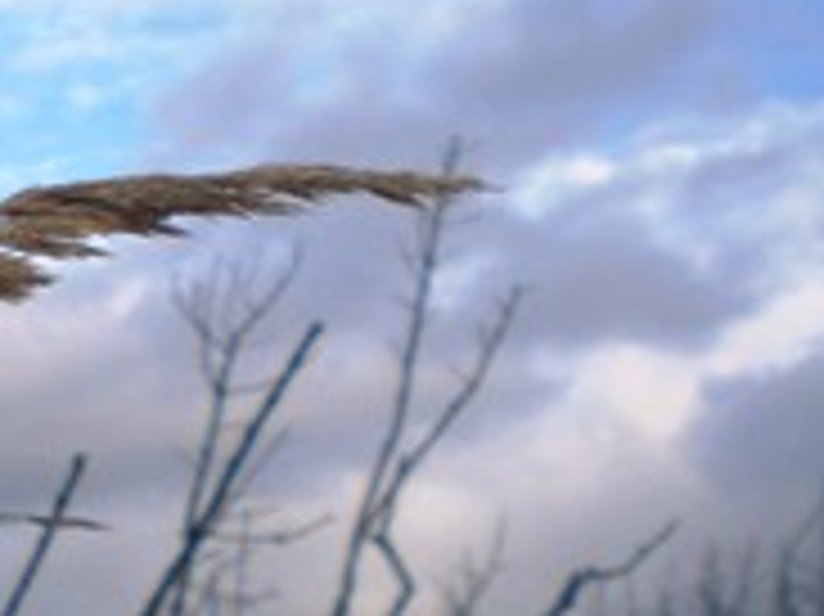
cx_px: -176
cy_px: 513
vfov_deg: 15.7
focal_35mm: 93
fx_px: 2212
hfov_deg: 19.8
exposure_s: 1/320
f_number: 3.1
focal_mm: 6.3
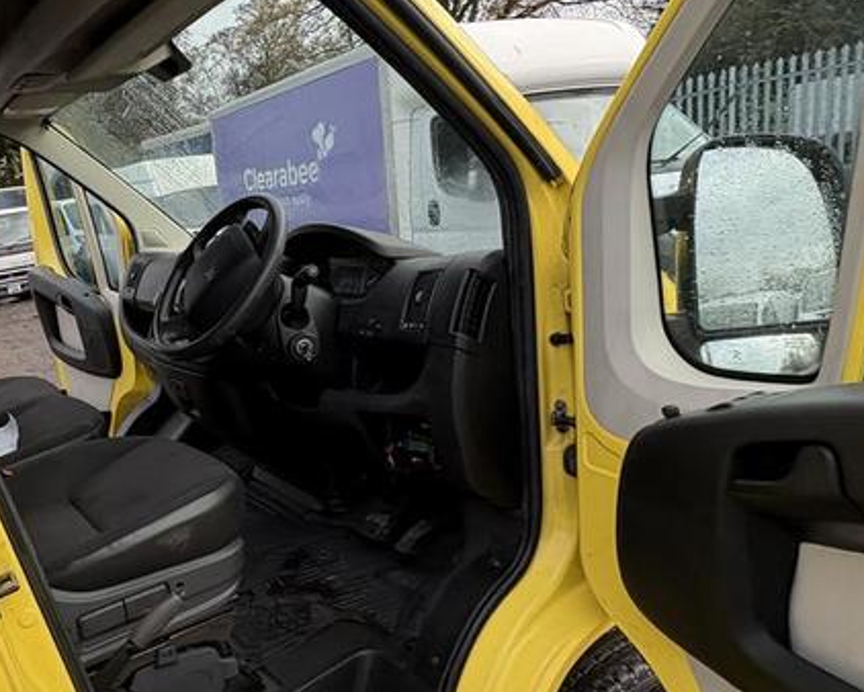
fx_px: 742
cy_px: 381
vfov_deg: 49.9
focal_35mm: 29
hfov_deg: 57.0
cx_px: 203
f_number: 2.2
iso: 64
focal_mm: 2.22
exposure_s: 1/297
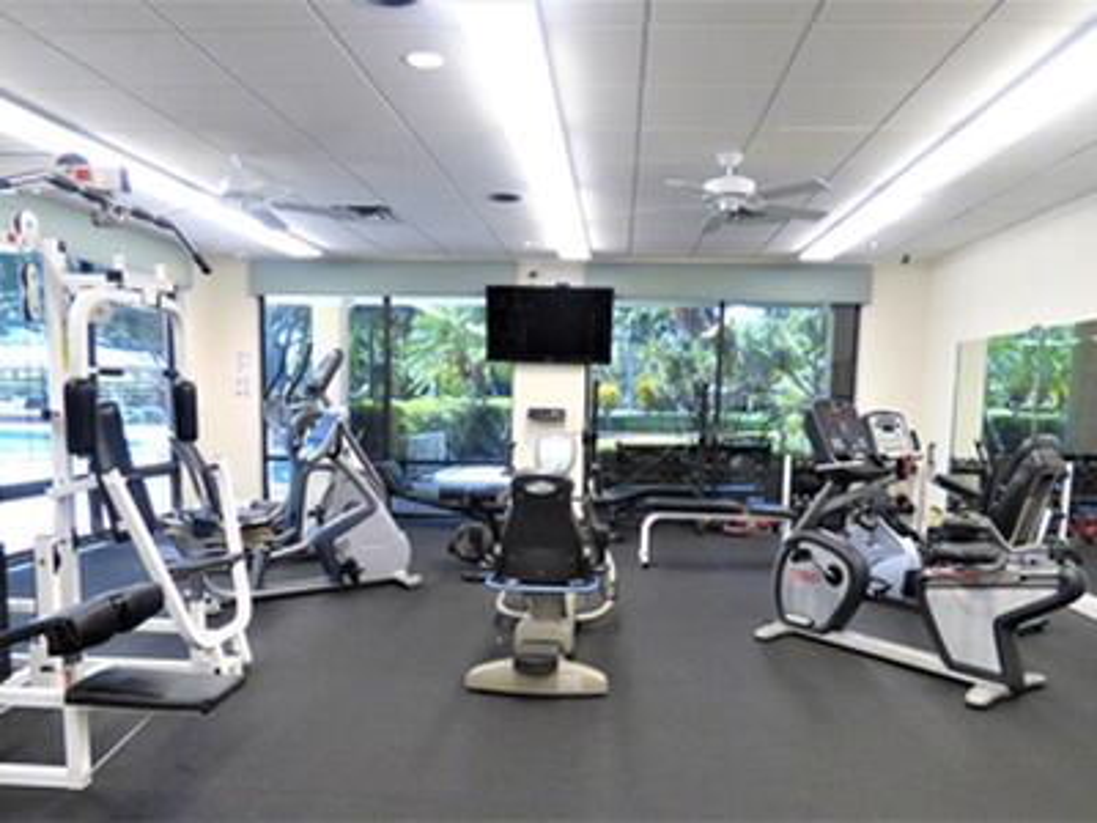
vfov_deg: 66.0
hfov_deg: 81.7
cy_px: 412
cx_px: 548
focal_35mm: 20
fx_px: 634
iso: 400
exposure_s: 1/50
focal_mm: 3.58
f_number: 2.8
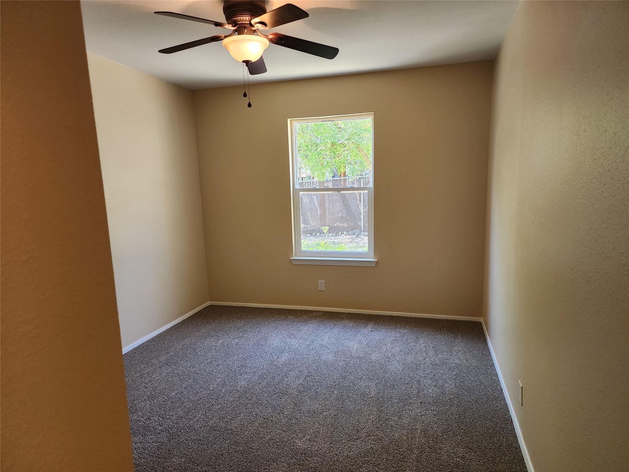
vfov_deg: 58.9
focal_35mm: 23
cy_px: 236
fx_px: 418
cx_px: 314
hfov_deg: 73.9
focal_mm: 6.4
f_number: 1.8
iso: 250
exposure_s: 1/120
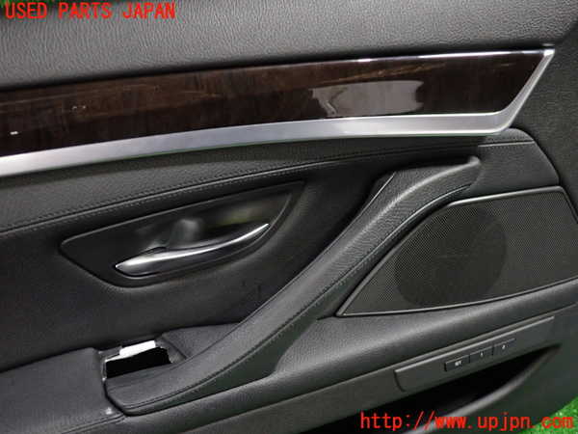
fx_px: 501
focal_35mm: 30
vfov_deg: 46.8
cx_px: 289
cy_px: 217
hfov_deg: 60.0
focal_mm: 5.4
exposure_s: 1/30
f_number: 2.3
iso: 400
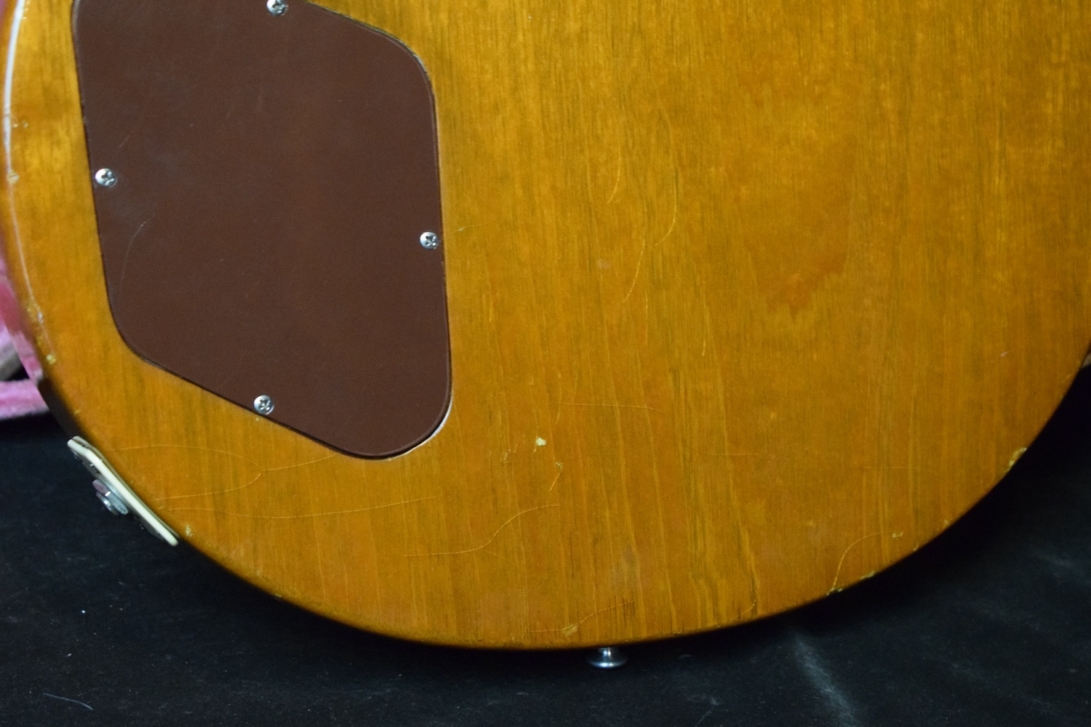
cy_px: 364
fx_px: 2364
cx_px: 546
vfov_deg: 17.5
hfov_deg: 26.0
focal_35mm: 78
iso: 6400
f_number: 5.6
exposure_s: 1/60
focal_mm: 52
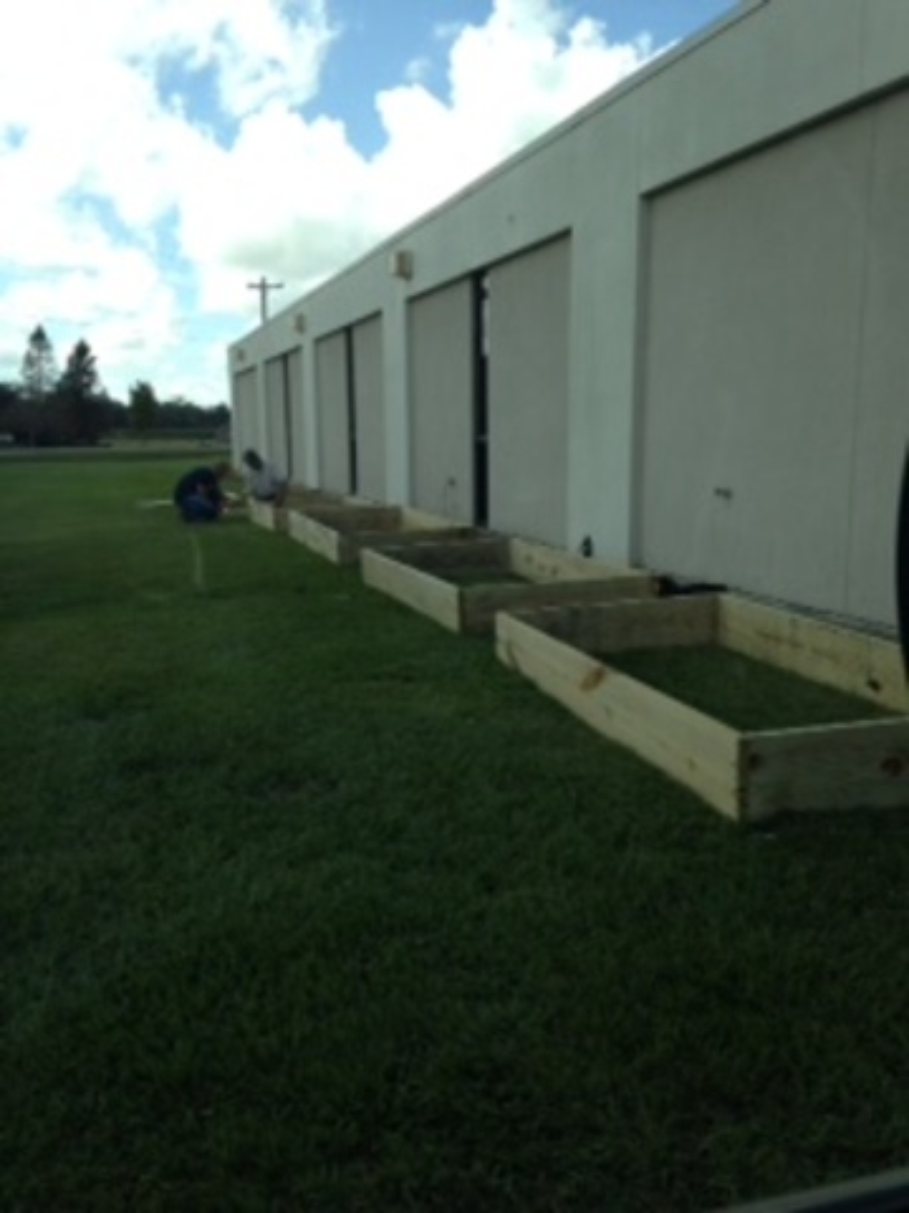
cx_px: 454
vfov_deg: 55.4
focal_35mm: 33
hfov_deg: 42.9
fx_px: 1155
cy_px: 606
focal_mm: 4.12
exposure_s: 1/455
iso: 50
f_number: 2.4
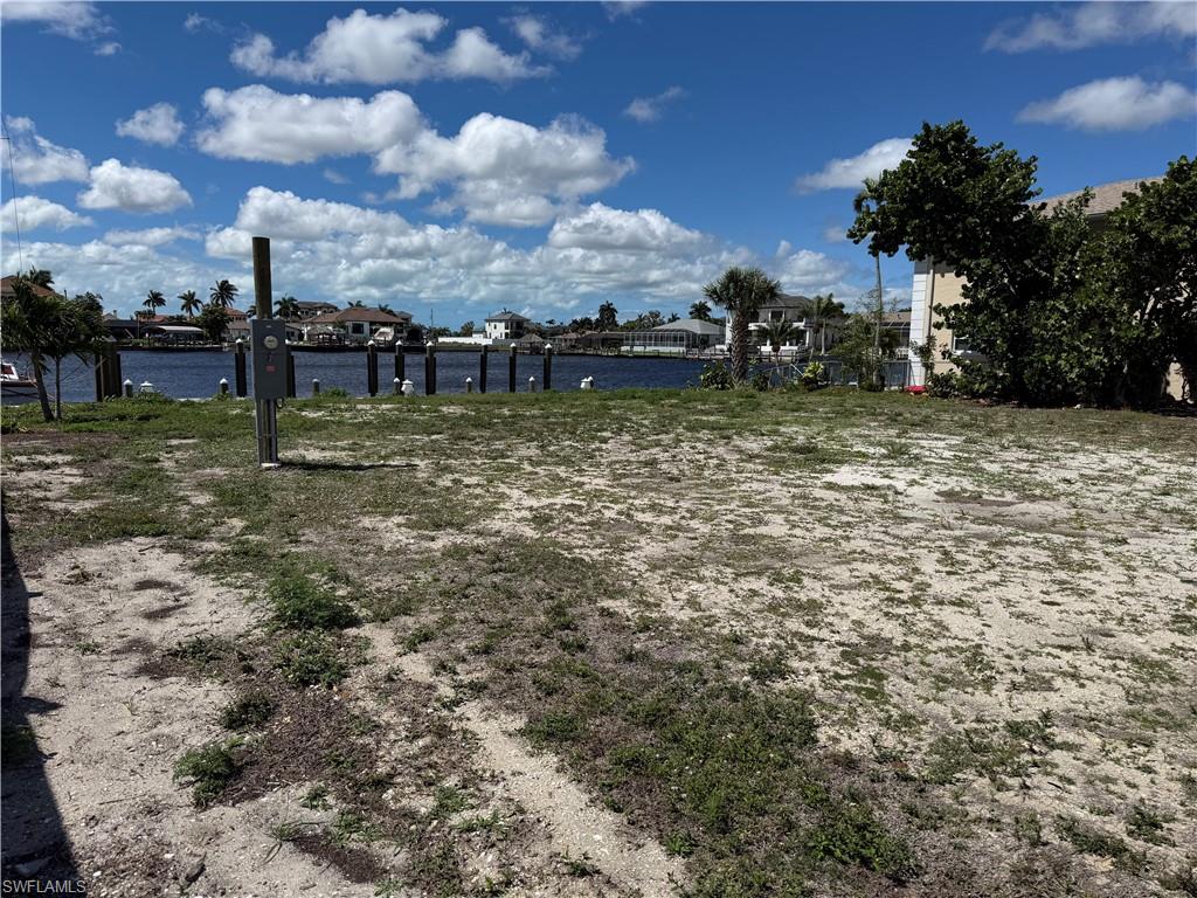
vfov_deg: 56.8
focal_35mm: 24
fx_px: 830
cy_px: 449
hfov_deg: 71.6
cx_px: 598
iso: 80
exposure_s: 1/9091
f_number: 1.78
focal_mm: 6.76
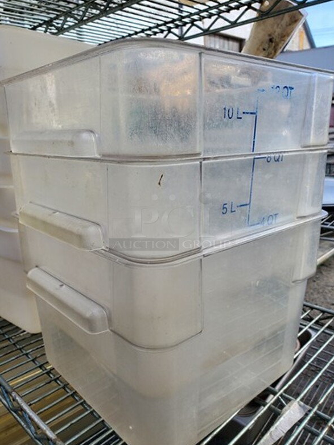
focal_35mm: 27
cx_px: 172
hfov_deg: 51.3
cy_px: 221
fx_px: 347
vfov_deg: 65.3
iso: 50
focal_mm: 4.3
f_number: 2.4
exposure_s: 1/609
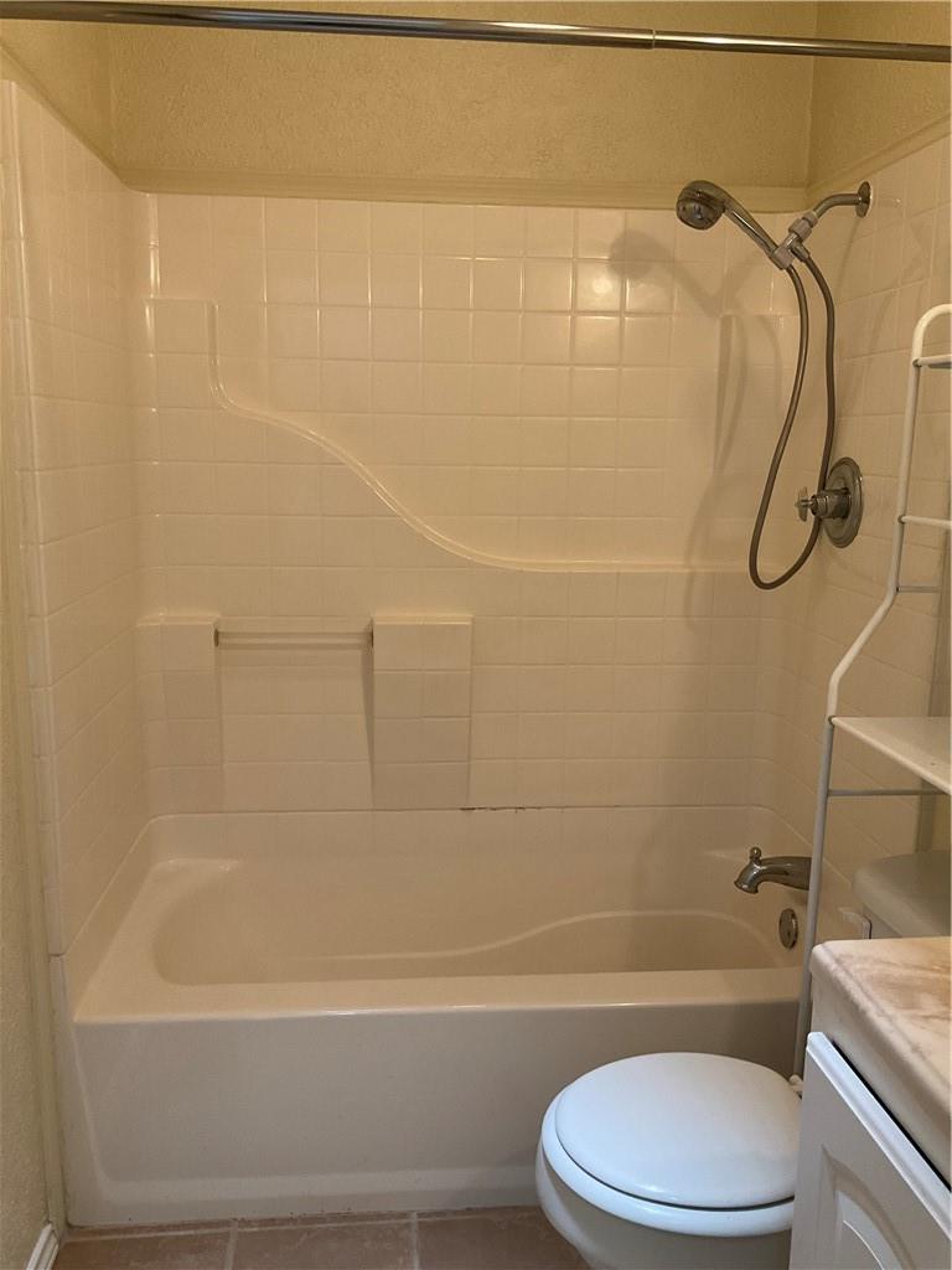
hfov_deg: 48.2
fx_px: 1063
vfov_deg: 61.7
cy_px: 635
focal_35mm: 29
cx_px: 476
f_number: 1.8
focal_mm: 3
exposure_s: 1/60
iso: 100
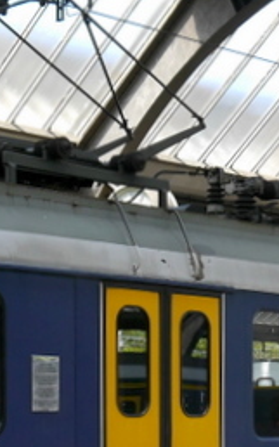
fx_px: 1401
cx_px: 178
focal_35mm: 115
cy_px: 430
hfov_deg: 11.4
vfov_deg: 17.8
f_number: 4.5
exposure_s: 1/160
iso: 160
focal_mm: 14
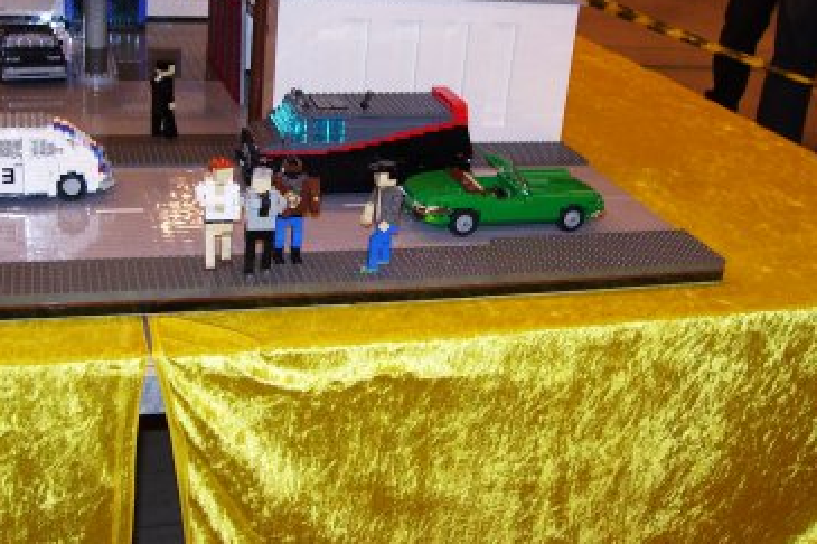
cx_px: 354
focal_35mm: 46
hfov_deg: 42.7
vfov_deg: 29.1
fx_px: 1043
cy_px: 204
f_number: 2.7
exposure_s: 1/60
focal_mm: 6
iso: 80
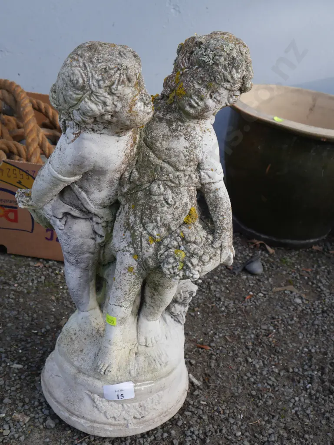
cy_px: 222
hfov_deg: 36.0
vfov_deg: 46.8
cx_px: 167
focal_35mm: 40
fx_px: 514
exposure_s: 1/200
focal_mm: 20
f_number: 6.3
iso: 200
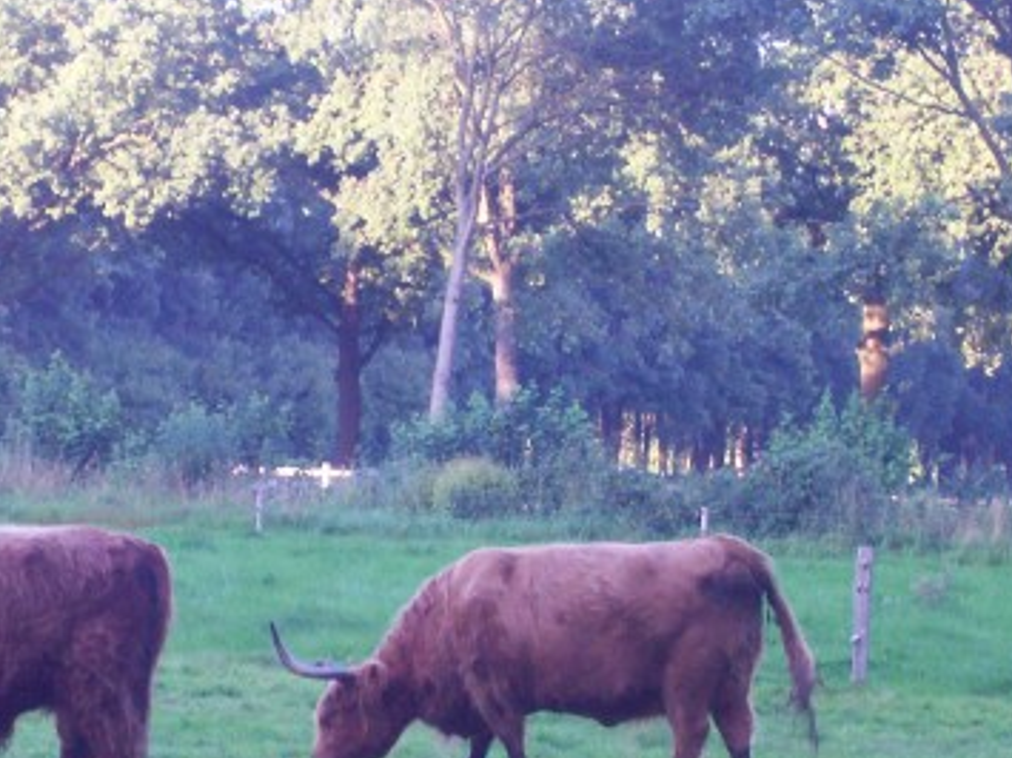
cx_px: 225
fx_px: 6722
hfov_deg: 8.6
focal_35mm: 230
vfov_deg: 6.5
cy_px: 539
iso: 160
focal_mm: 16.8
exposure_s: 1/49
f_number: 4.6
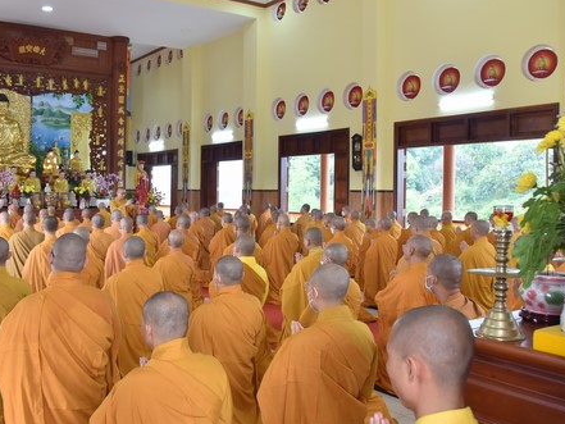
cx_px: 187
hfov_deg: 52.9
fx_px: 555
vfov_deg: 41.8
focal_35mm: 34
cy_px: 192
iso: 1250
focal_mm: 24
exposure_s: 1/160
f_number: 5
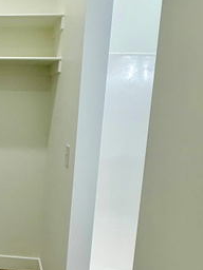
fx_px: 328
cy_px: 148
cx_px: -40
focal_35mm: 42
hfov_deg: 29.5
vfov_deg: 44.7
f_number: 2.2
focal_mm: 2.22
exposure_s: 1/120
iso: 125
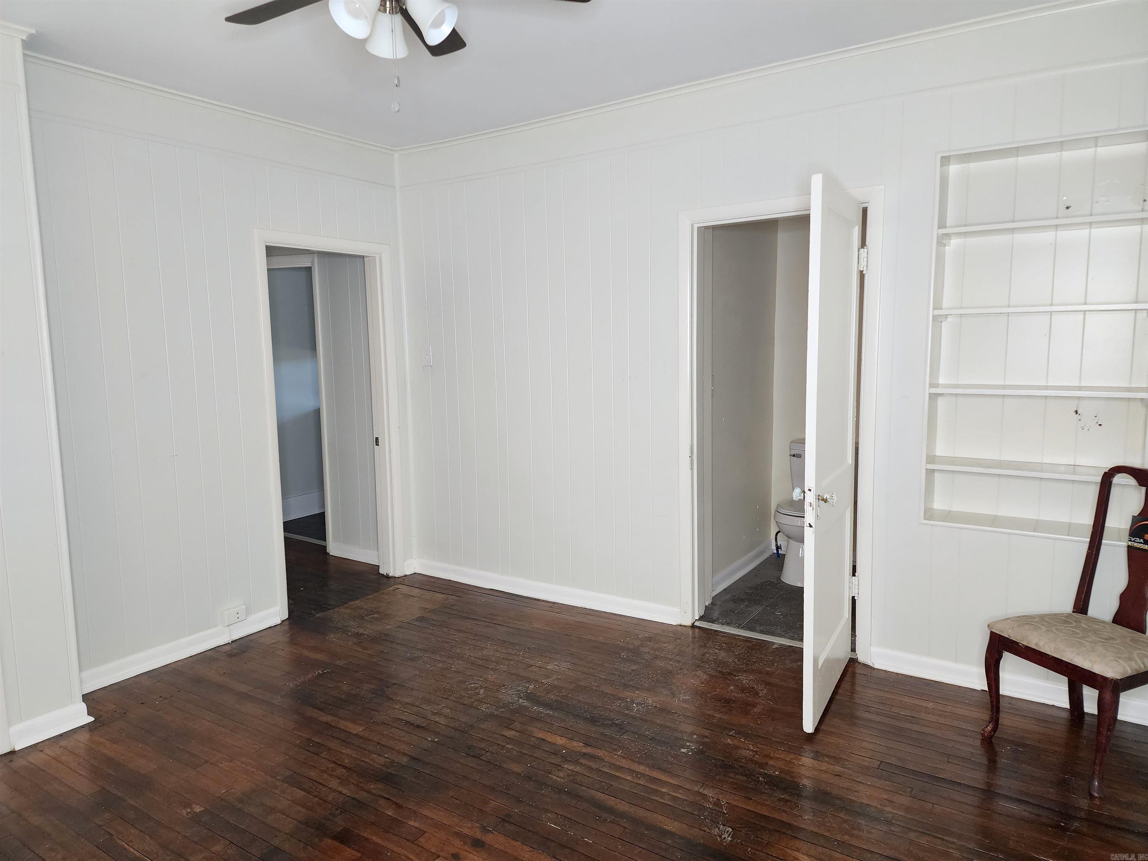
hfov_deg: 73.9
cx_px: 574
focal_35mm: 23
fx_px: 763
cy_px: 430
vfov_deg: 58.9
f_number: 1.8
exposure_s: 1/120
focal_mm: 6.4
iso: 320
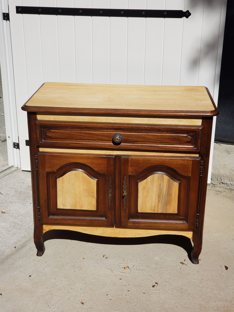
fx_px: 469
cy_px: 156
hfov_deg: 28.0
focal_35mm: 52
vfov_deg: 36.8
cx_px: 117
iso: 32
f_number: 2.4
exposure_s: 1/1521
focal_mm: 6
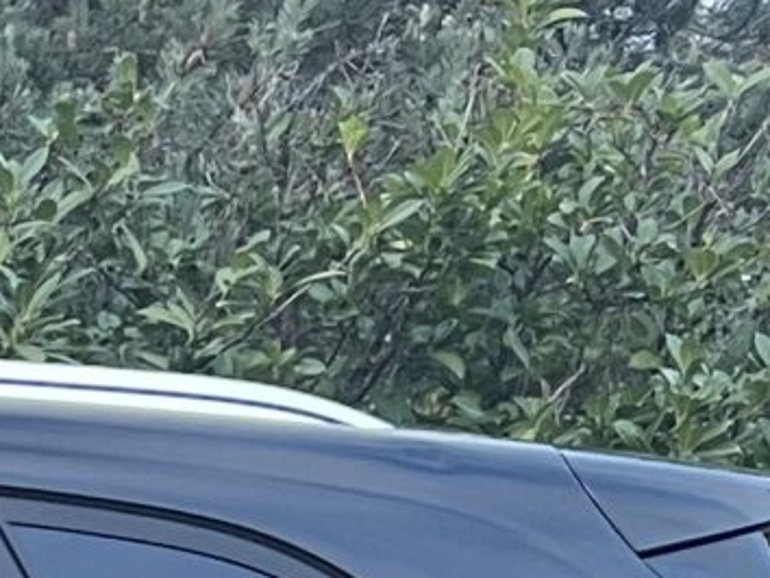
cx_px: -1107
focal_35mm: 188
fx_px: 4185
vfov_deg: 7.4
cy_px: 1436
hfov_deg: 9.3
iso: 125
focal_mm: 5.7
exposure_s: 1/89
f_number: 1.5
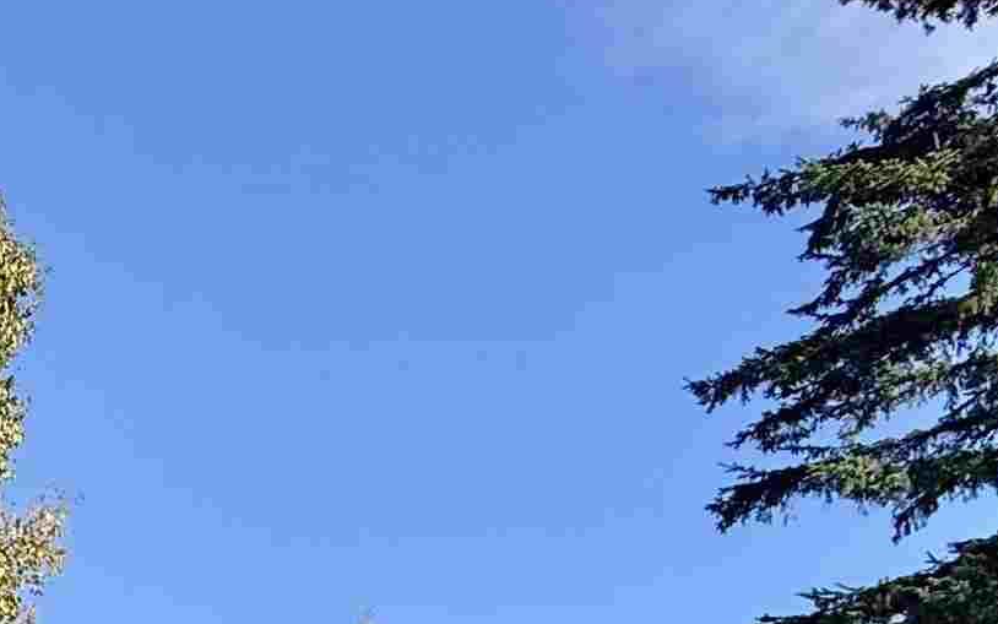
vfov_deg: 19.2
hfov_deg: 26.4
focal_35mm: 56
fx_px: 1523
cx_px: -494
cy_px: 1027
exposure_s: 1/1399
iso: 50
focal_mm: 2.22
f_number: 2.2
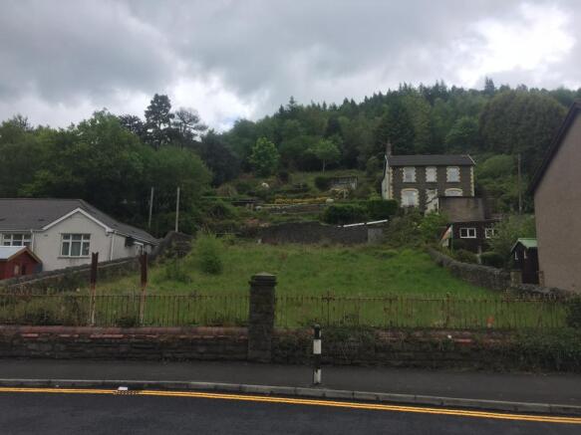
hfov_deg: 61.7
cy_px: 218
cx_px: 290
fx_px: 487
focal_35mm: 29
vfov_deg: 48.2
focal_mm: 4.15
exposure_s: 1/942
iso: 32
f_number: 2.2
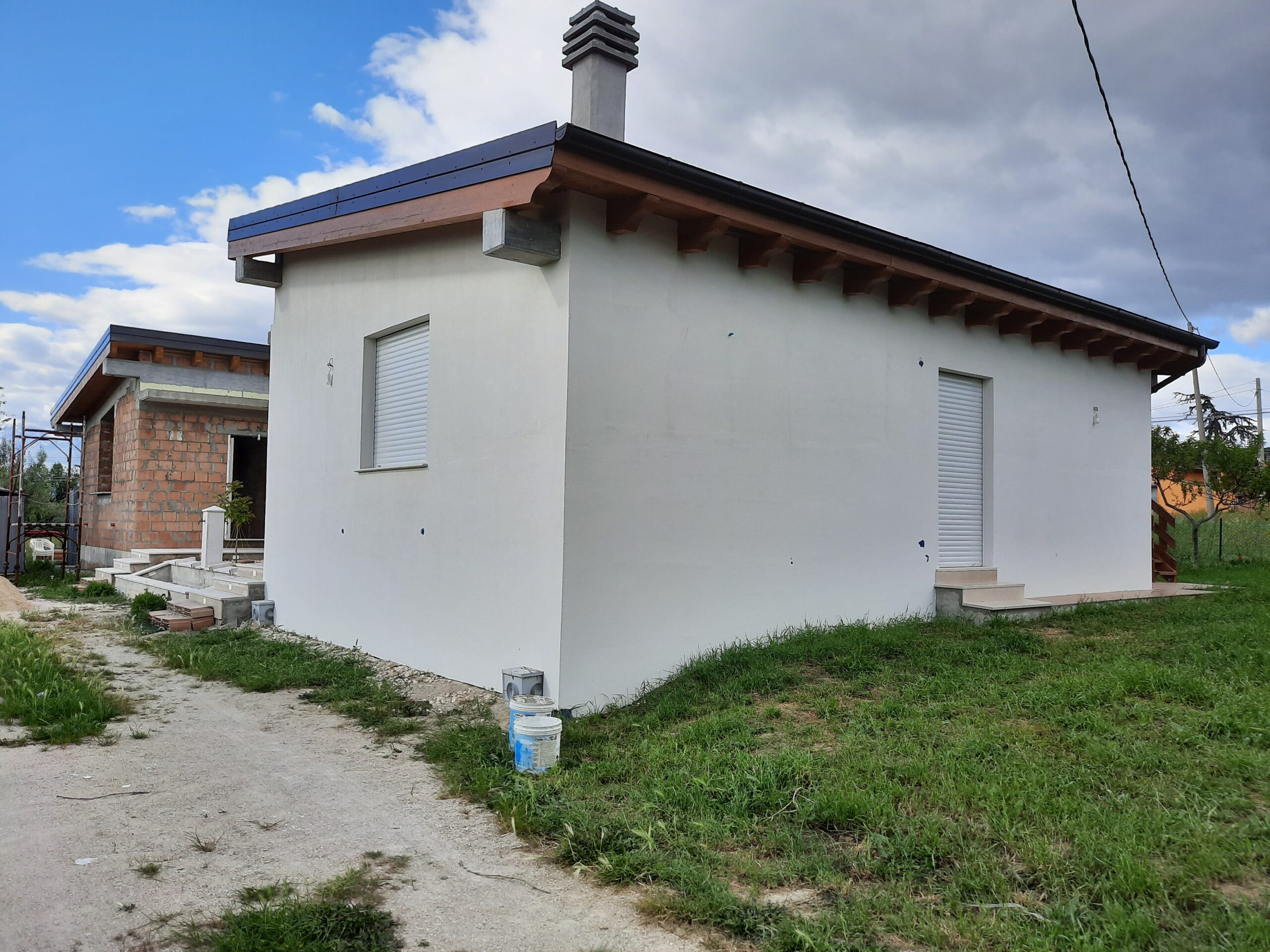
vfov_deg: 54.9
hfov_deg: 69.4
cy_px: 476
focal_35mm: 25
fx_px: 917
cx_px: 635
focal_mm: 4.6
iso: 32
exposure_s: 1/700
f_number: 2
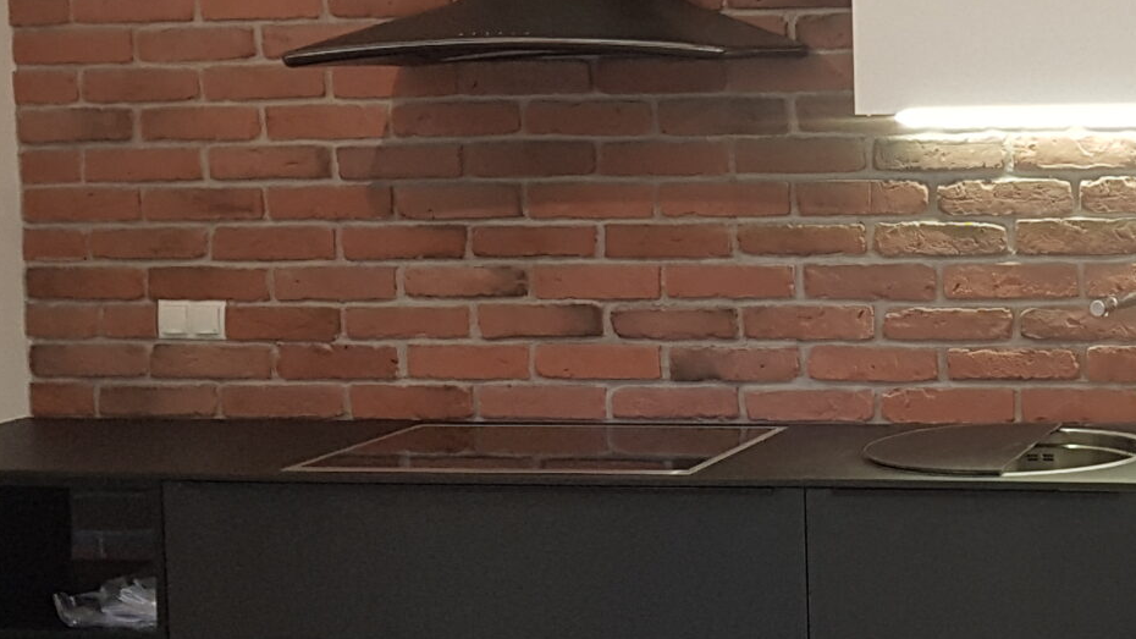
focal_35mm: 78
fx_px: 2349
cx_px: 1129
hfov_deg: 25.8
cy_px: 153
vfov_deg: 15.4
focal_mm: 4.2
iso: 160
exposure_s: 1/50
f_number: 1.7
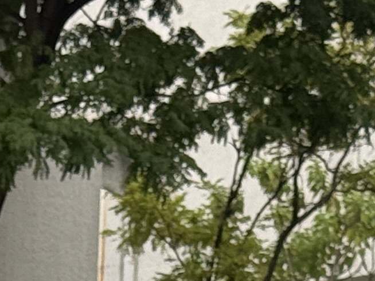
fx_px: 3205
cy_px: 737
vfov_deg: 4.9
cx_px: -440
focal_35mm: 296
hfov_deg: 6.4
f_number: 1.78
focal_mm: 6.76
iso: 64
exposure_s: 1/928
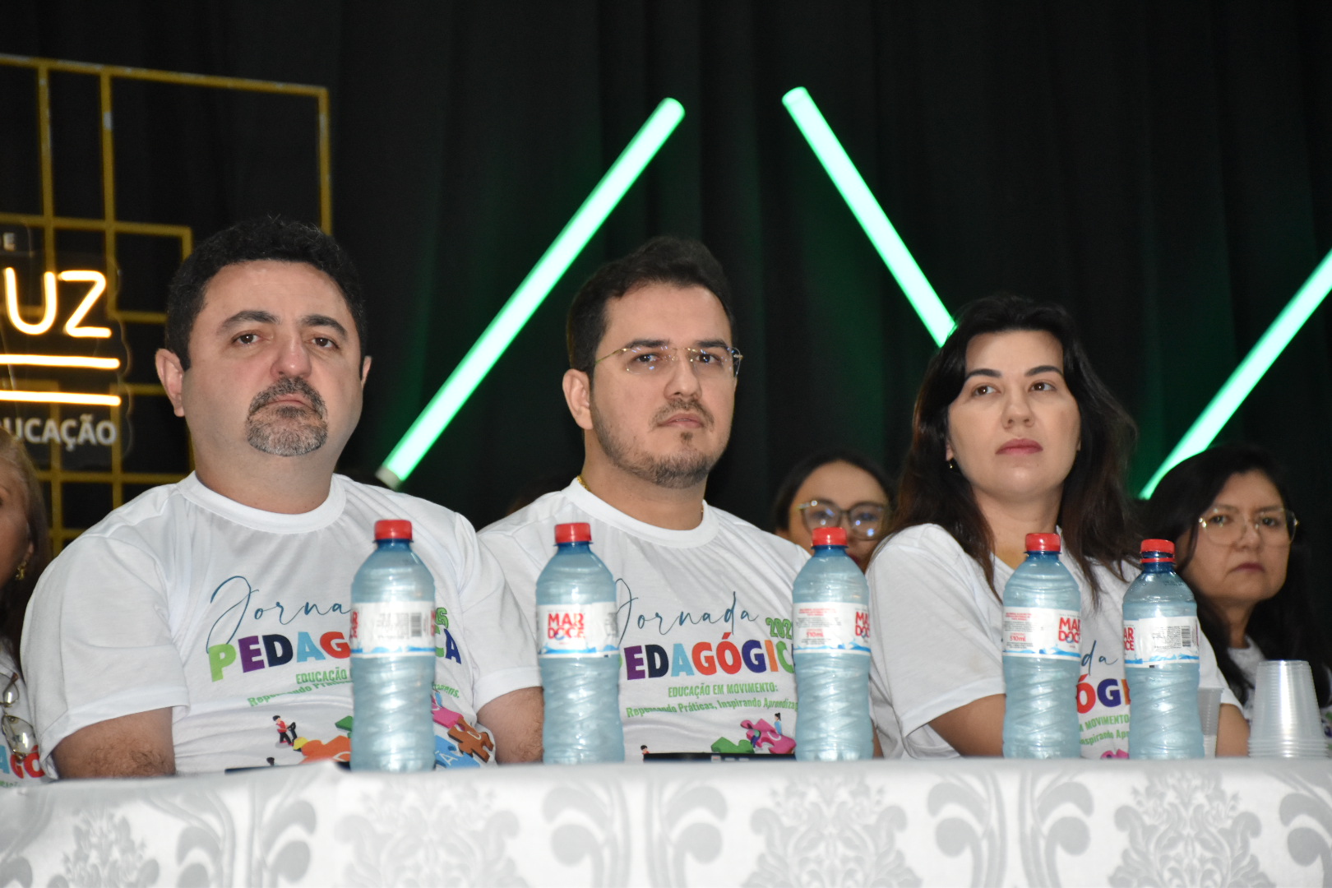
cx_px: 666
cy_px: 444
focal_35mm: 128
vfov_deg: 10.8
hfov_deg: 16.1
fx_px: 4717
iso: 2000
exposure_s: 1/100
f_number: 5.3
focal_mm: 85
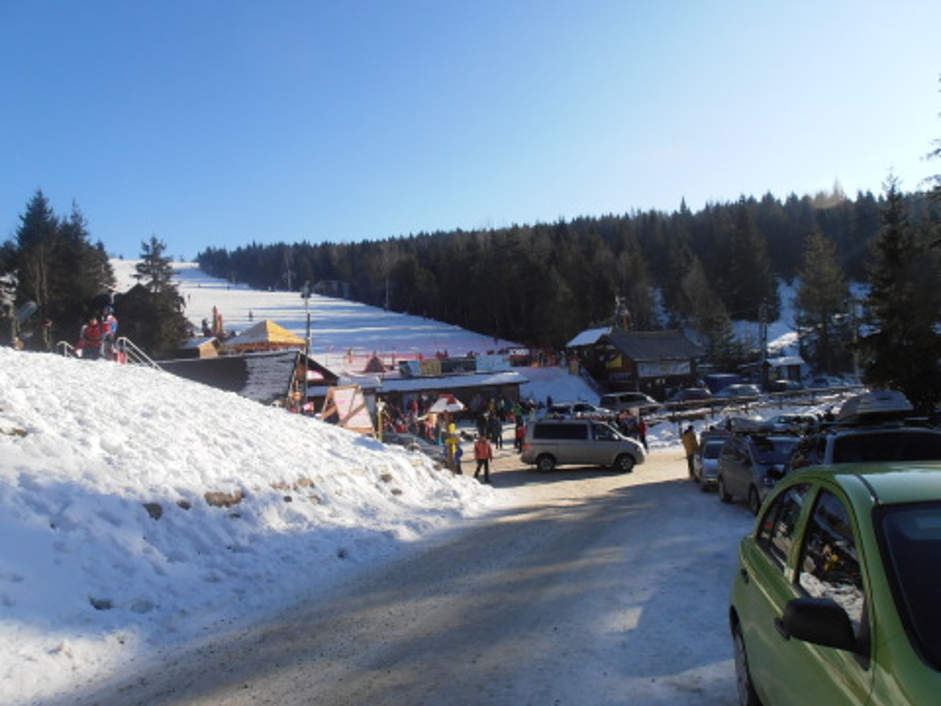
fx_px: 652
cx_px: 470
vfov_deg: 56.8
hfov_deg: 71.6
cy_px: 353
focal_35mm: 24
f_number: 7.9
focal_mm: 4.2
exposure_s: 1/200
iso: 80
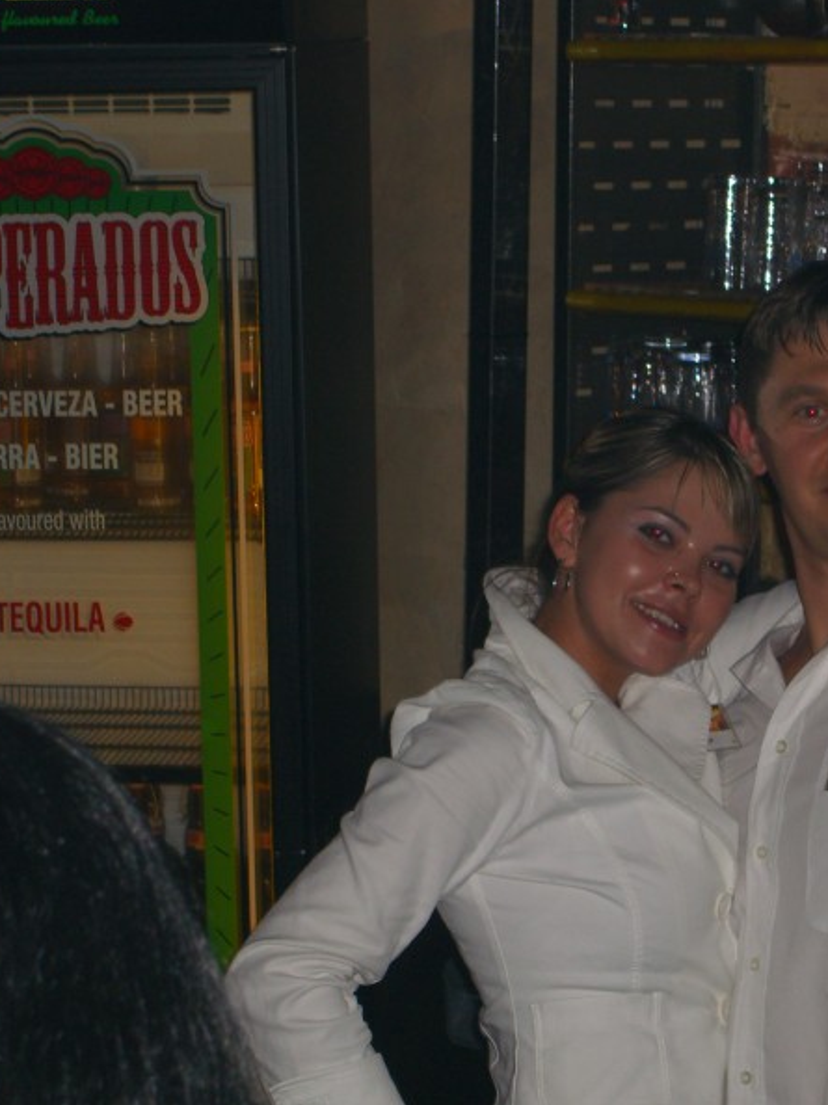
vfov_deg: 15.4
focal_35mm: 128
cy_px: 551
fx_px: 4085
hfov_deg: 11.6
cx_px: 538
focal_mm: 19.7
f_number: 4.8
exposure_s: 1/60
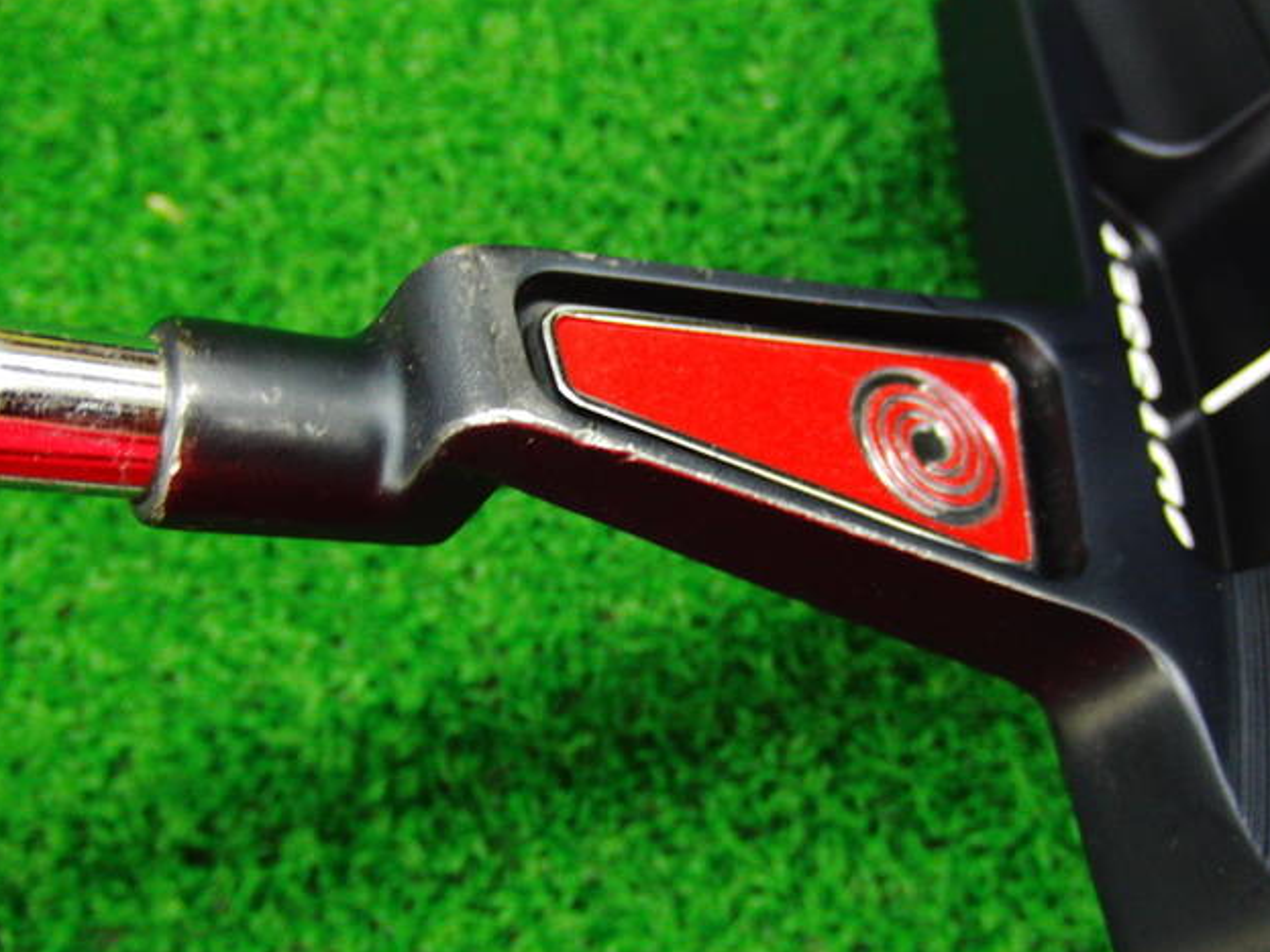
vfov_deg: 37.7
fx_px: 1394
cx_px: 640
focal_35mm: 38
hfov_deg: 49.0
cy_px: 485
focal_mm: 6.42
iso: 400
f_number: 3.6
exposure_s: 1/25
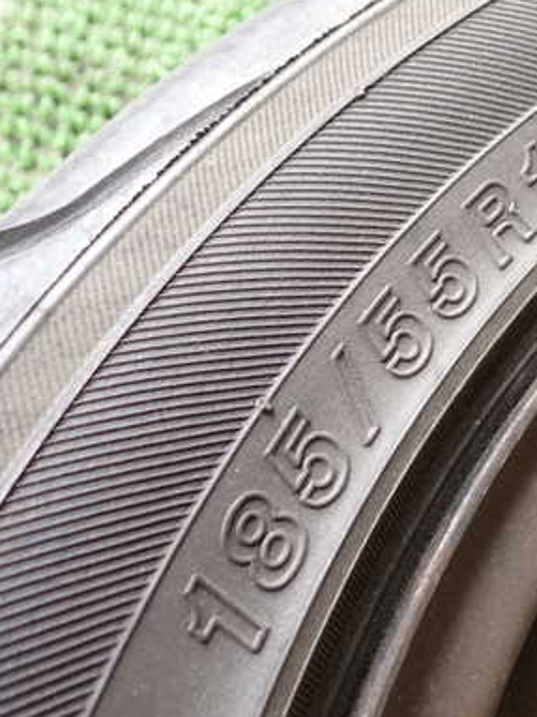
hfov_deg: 29.2
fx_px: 973
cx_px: 513
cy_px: 324
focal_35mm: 47
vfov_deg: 40.4
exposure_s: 1/80
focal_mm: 5.4
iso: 200
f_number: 2.3
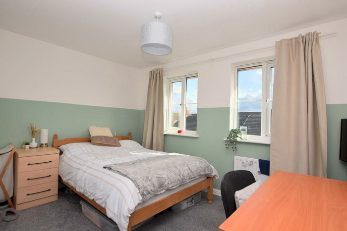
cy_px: 116
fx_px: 174
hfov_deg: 90.0
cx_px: 174
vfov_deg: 67.4
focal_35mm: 18
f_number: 5
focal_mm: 12
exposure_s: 1/125
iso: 100
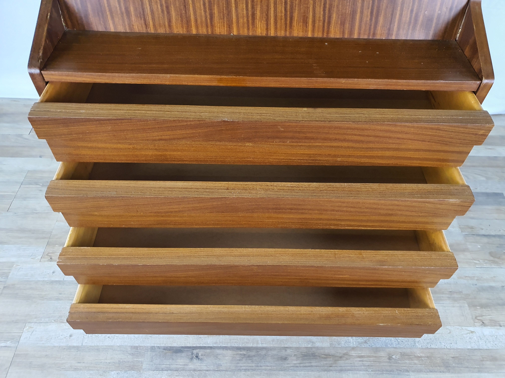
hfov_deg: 67.3
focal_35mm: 26
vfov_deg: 53.1
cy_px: 189
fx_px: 379
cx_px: 252
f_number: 2.4
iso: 400
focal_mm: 4.3
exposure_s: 1/50
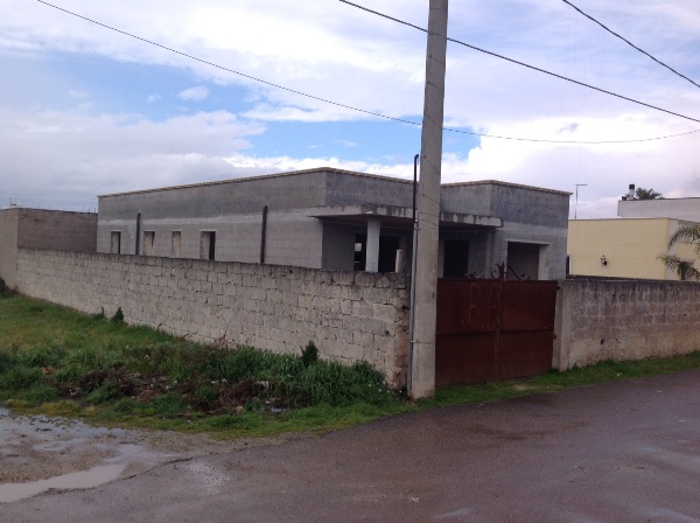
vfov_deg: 40.6
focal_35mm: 35
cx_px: 350
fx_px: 707
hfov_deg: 52.7
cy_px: 262
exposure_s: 1/1374
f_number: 2.4
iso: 50
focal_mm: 4.28
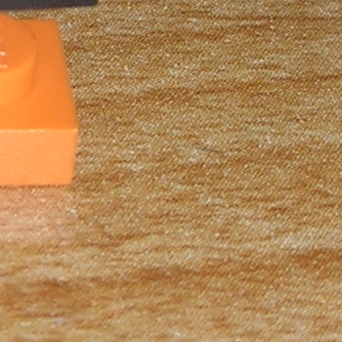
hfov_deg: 7.4
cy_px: -58
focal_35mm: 229
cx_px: -303
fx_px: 2560
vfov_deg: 7.6
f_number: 8.5
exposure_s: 1/60.1
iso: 50
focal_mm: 5.8
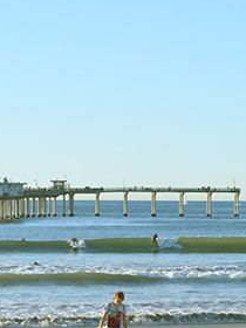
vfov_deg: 10.0
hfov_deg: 7.5
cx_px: 205
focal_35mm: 198
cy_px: 126
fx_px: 1878
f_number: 8
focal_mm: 55
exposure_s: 1/250
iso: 100
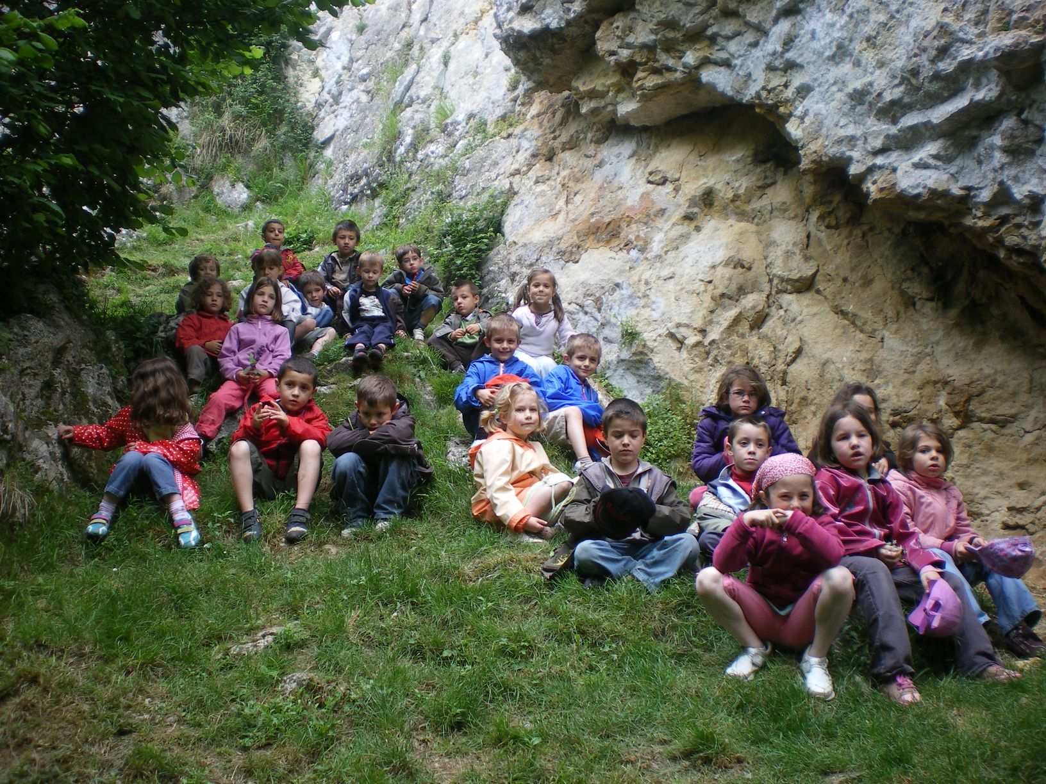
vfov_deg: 39.7
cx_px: 523
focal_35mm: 36
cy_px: 392
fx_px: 1088
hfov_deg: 51.4
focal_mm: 6.3
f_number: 3.1
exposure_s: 1/60
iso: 50
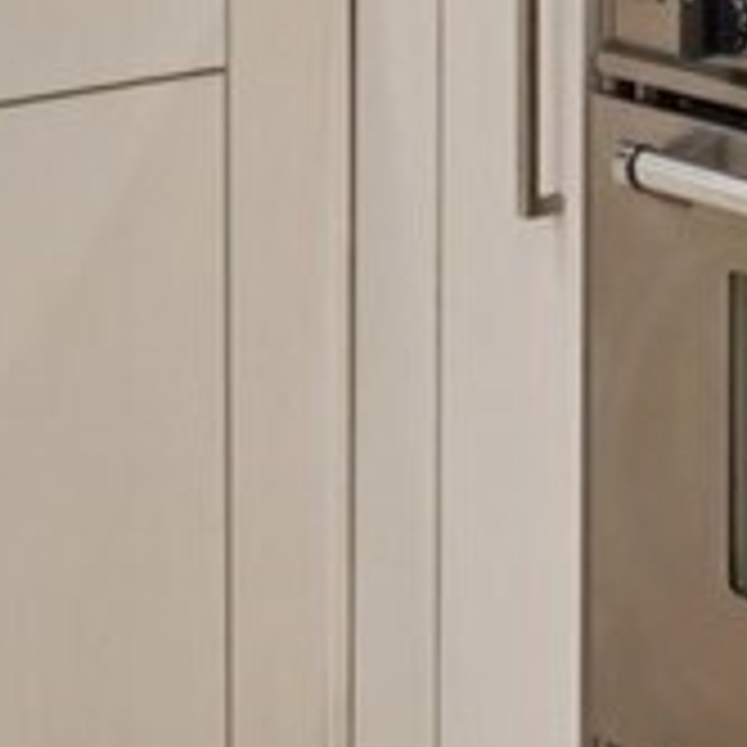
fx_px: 3394
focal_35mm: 139
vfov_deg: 11.4
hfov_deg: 12.4
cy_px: -709
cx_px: -61
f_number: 8
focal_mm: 16
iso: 1600
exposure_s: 1/25
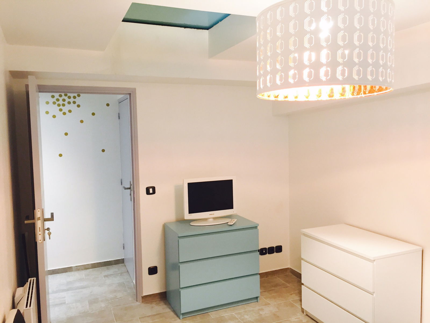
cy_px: 162
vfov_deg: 48.2
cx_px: 215
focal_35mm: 29
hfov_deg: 61.7
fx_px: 360
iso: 125
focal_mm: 4.15
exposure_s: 1/33
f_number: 2.2
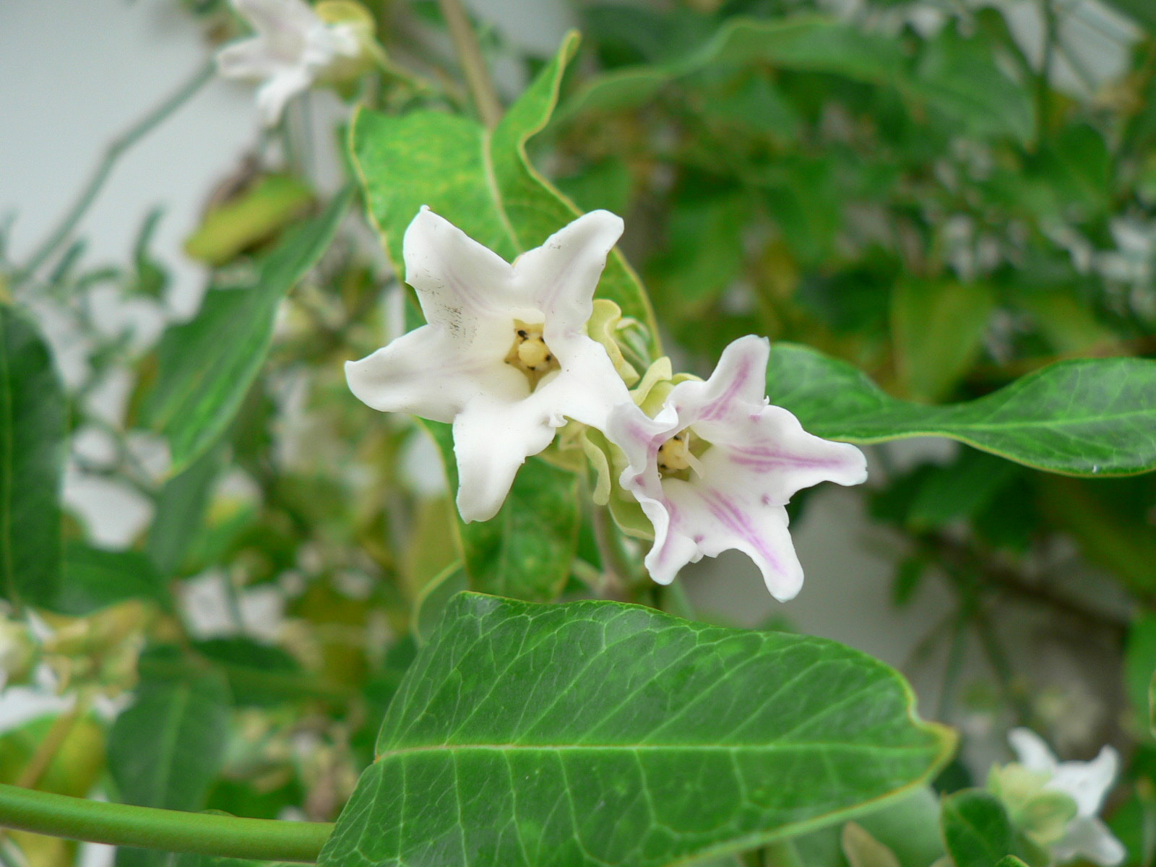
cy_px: 434
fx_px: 1202
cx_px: 578
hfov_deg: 51.4
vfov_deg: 39.7
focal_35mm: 36
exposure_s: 1/40
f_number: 2.8
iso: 80
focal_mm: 6
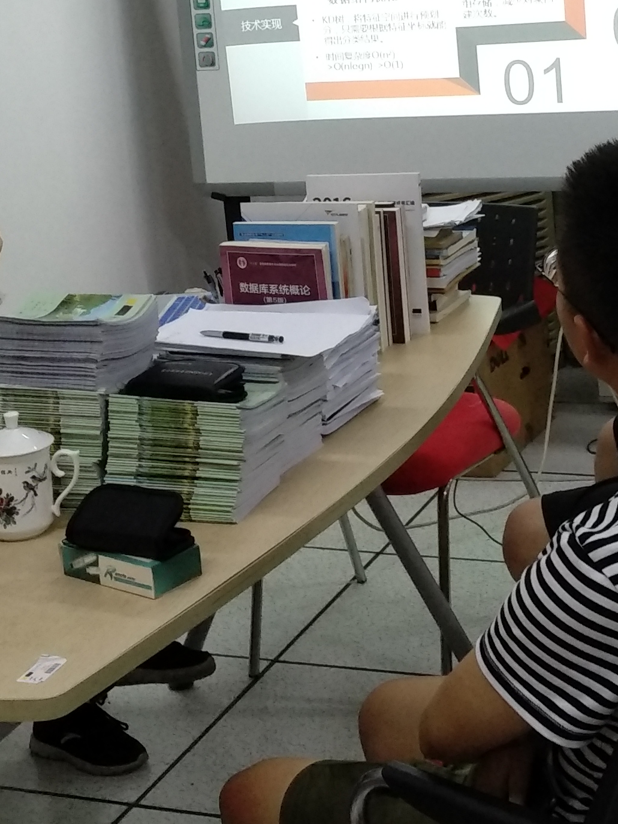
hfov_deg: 22.9
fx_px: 1524
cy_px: 159
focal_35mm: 64
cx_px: 312
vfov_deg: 29.5
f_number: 2.2
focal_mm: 3.81
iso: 500
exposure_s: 1/50
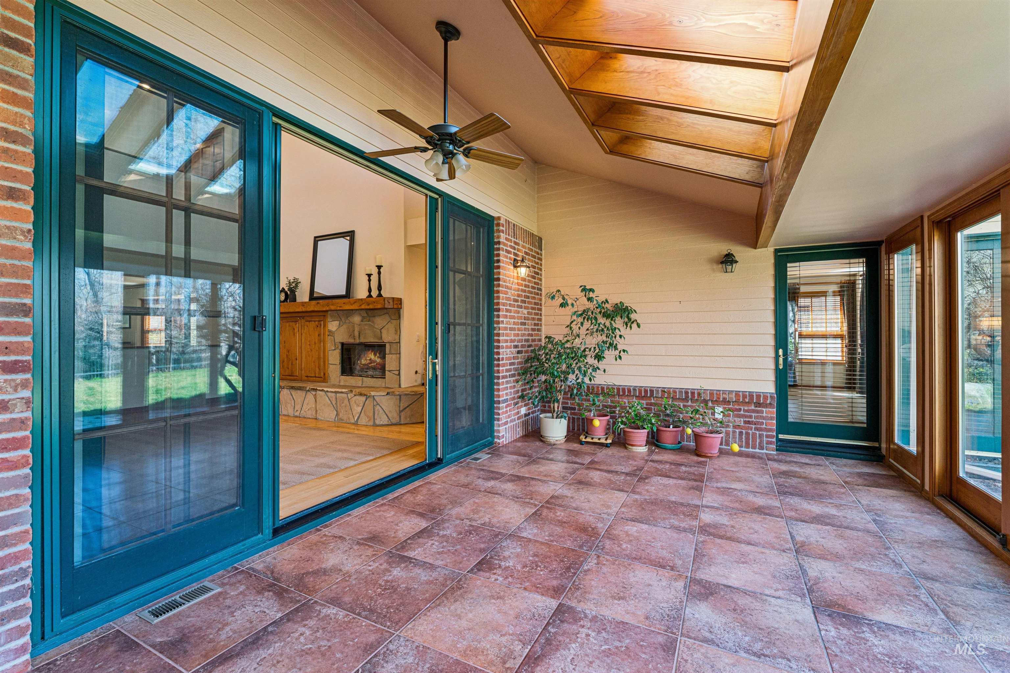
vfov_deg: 75.5
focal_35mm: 16
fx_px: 435
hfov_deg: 98.5
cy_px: 336
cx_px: 505
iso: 400
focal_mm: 15.5
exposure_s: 1/4
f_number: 13
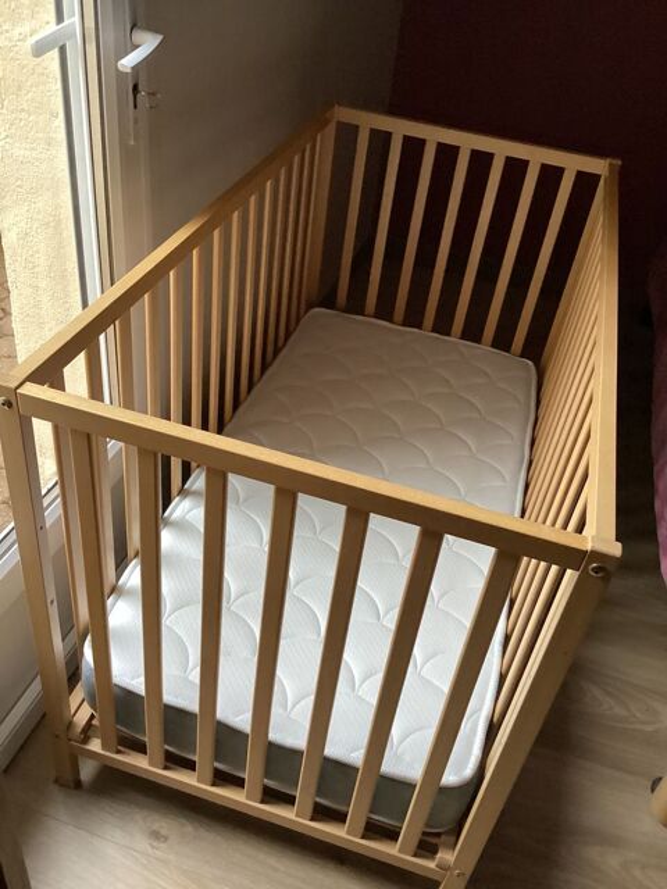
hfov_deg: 45.4
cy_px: 444
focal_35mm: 31
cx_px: 334
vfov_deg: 58.4
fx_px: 796
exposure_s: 1/60
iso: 320
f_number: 2.4
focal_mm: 3.3
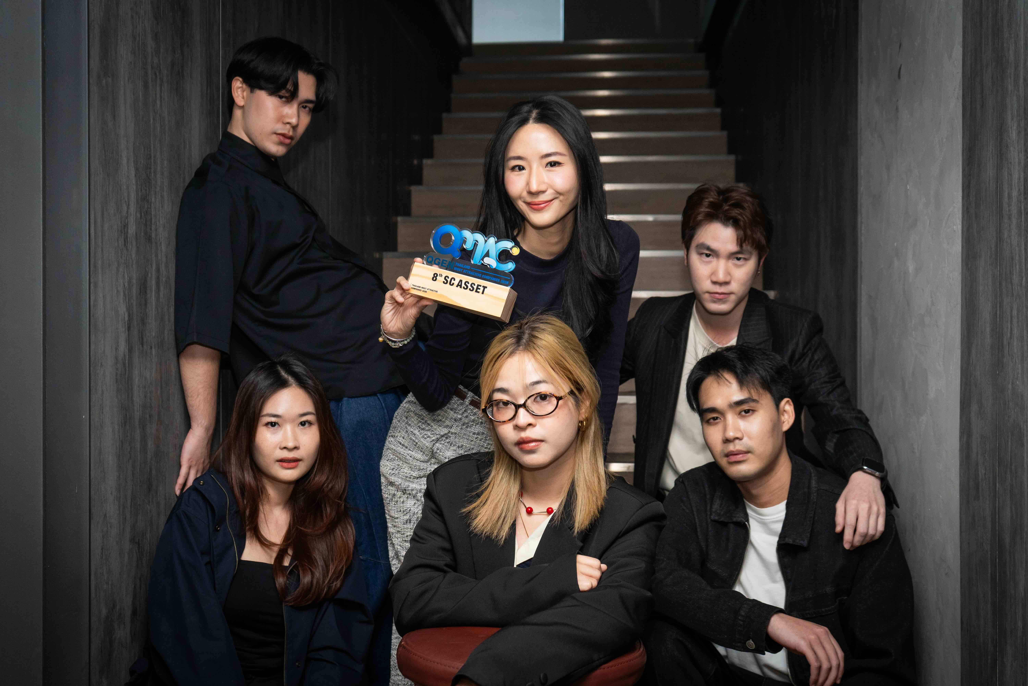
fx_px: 1256
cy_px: 343
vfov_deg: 30.5
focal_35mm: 44
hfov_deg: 44.5
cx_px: 514
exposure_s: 1/160
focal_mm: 44
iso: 1600
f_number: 5
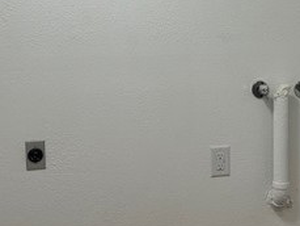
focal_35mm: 67
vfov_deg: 21.6
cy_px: 33
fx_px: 581
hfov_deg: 28.3
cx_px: 241
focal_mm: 6.86
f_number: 1.78
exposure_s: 1/120
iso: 80
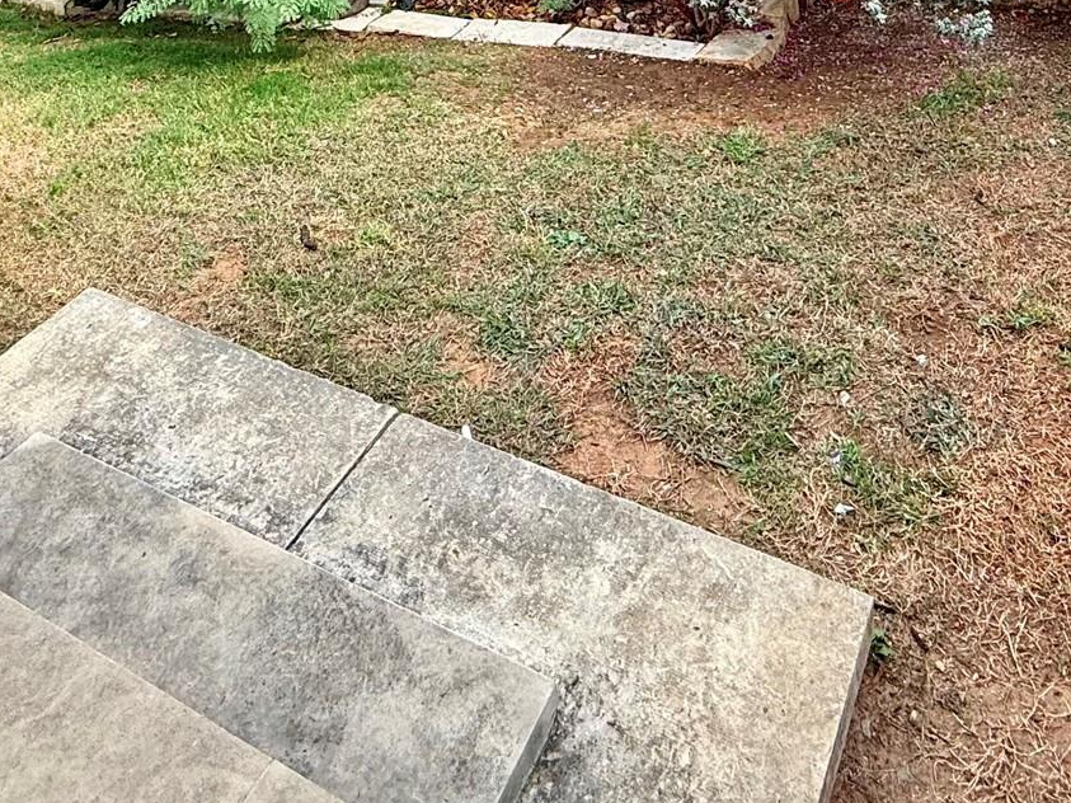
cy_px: -137
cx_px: 623
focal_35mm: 34
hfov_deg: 53.7
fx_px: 1052
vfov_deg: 34.4
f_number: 2.2
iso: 50
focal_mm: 2.22
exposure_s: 1/498
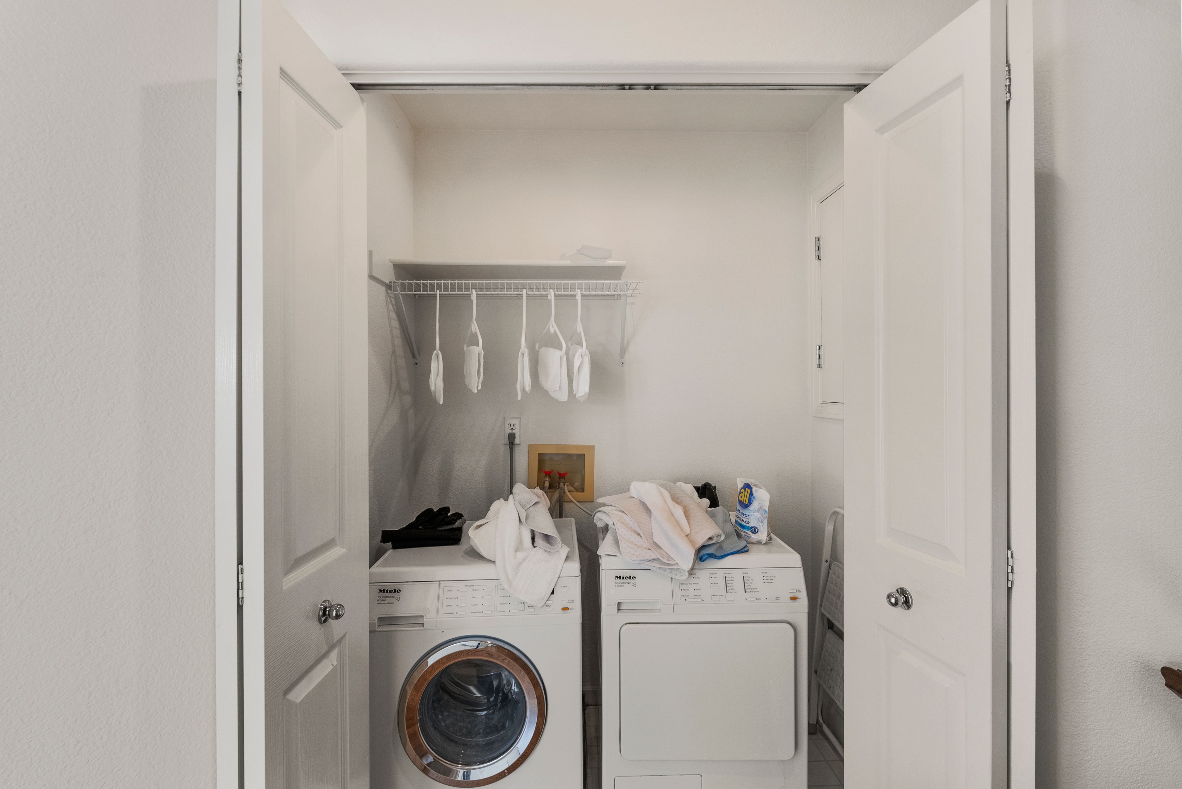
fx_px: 526
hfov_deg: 96.7
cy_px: 394
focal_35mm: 16
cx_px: 591
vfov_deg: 73.8
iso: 500
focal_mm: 16
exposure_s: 1/5
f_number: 8
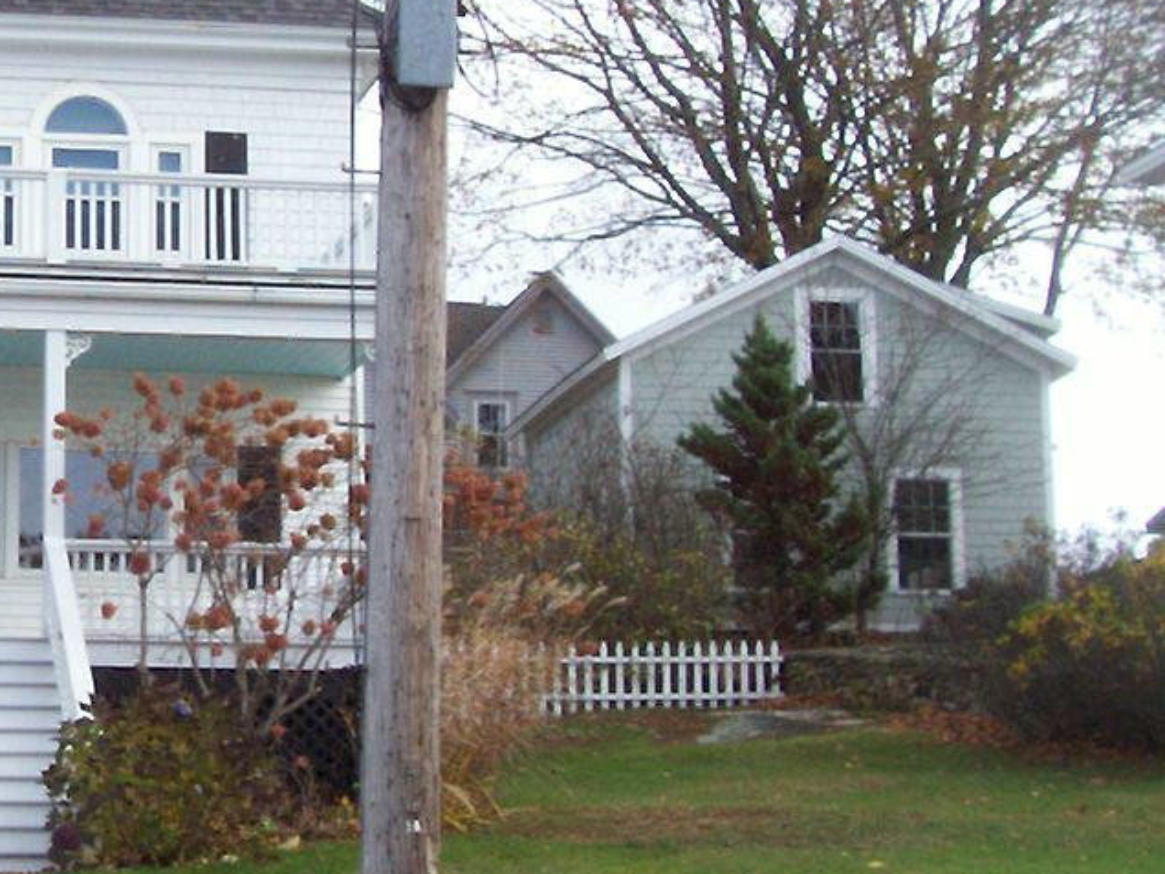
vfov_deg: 16.6
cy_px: 330
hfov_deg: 21.3
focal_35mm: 89
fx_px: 2995
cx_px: 22
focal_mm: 5.6
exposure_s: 1/237
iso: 80
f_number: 5.1
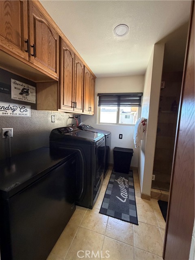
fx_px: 105
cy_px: 130
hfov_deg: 85.7
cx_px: 98
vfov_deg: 102.1
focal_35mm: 14
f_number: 2.2
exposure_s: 1/60
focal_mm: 2.22
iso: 400
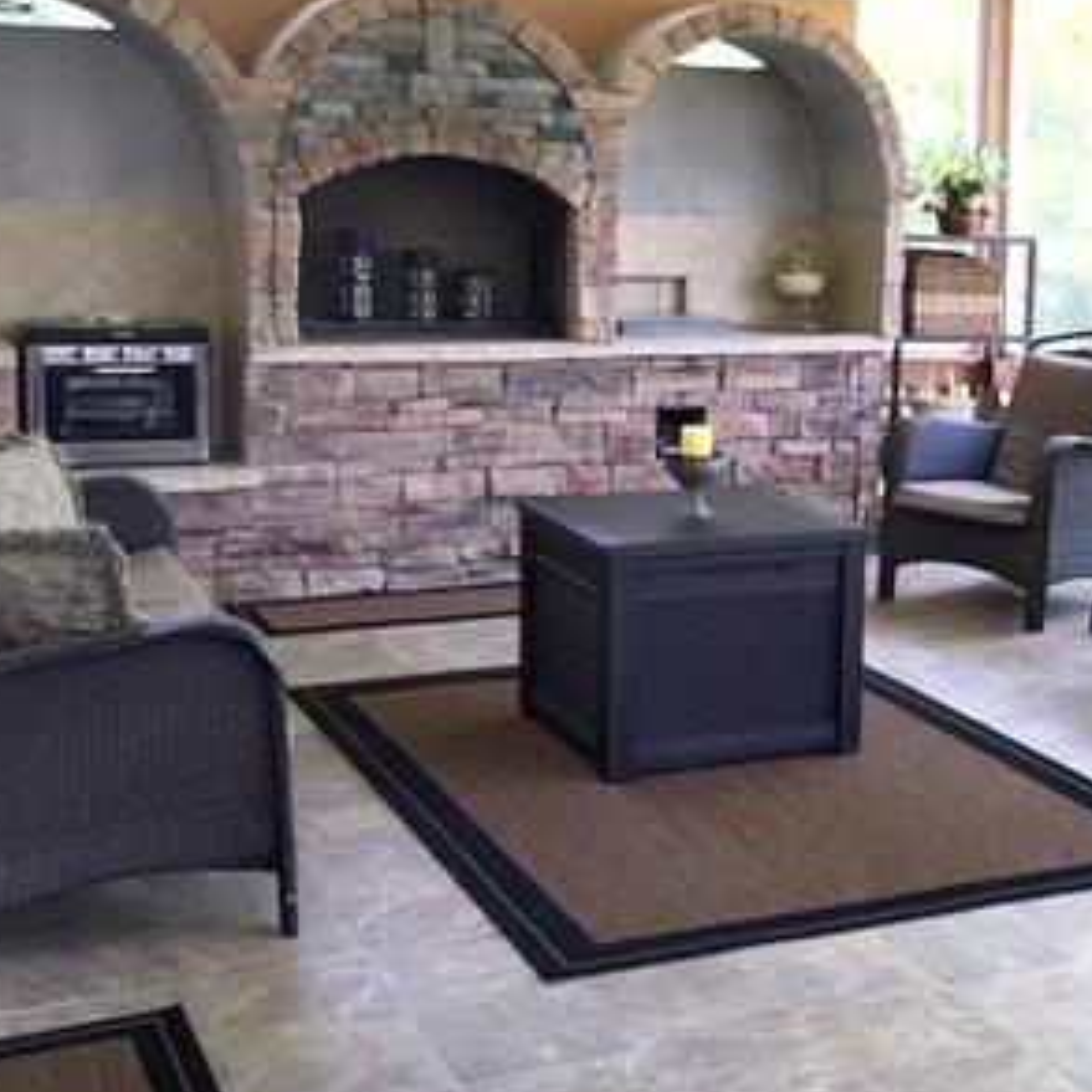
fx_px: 1999
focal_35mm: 56
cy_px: 496
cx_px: 1014
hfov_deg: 29.1
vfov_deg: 30.5
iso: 50
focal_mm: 4.15
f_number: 2.2
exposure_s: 1/120
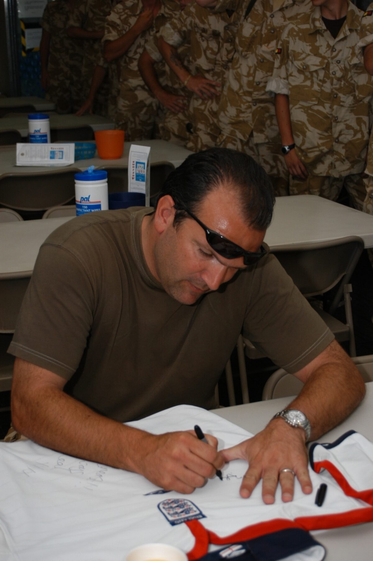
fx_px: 981
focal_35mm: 63
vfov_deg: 31.9
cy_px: 280
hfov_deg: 21.5
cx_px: 186
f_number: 5.3
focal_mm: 42
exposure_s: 1/60
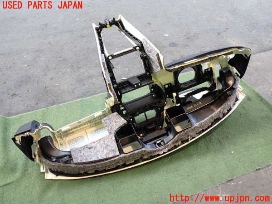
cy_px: 102
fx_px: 236
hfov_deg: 60.0
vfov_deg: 46.8
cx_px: 136
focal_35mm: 30
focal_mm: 5.4
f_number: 2.3
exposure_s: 1/40
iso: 200
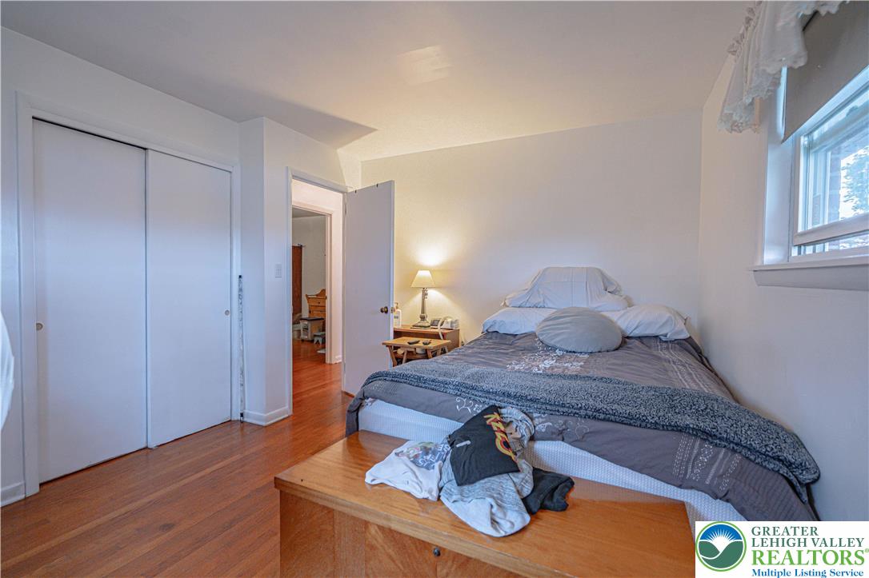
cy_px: 289
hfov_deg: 96.8
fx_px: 386
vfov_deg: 73.7
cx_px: 434
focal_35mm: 16
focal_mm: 16
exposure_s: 1/250
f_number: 4
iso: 1250
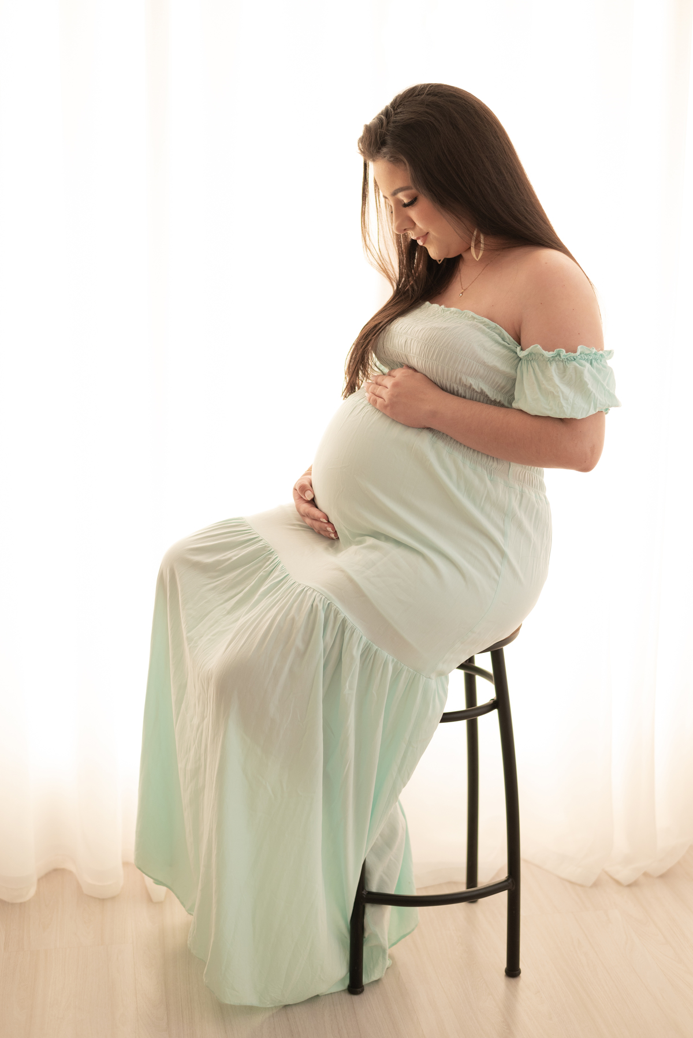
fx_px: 1443
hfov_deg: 27.0
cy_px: 519
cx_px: 346
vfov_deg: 39.6
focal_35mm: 50
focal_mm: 50
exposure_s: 1/320
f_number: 2.5
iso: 320
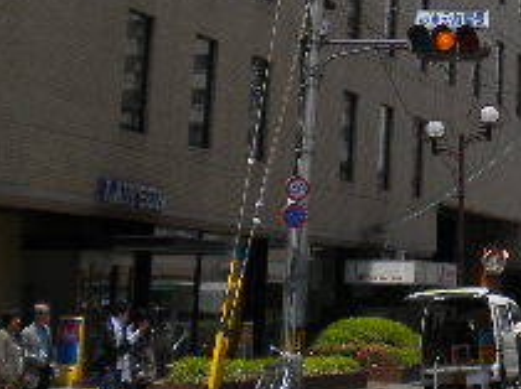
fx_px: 1879
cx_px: 625
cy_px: -176
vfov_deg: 11.4
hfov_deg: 15.2
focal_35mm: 125
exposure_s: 1/683
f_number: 4.9
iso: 80
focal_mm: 7.4
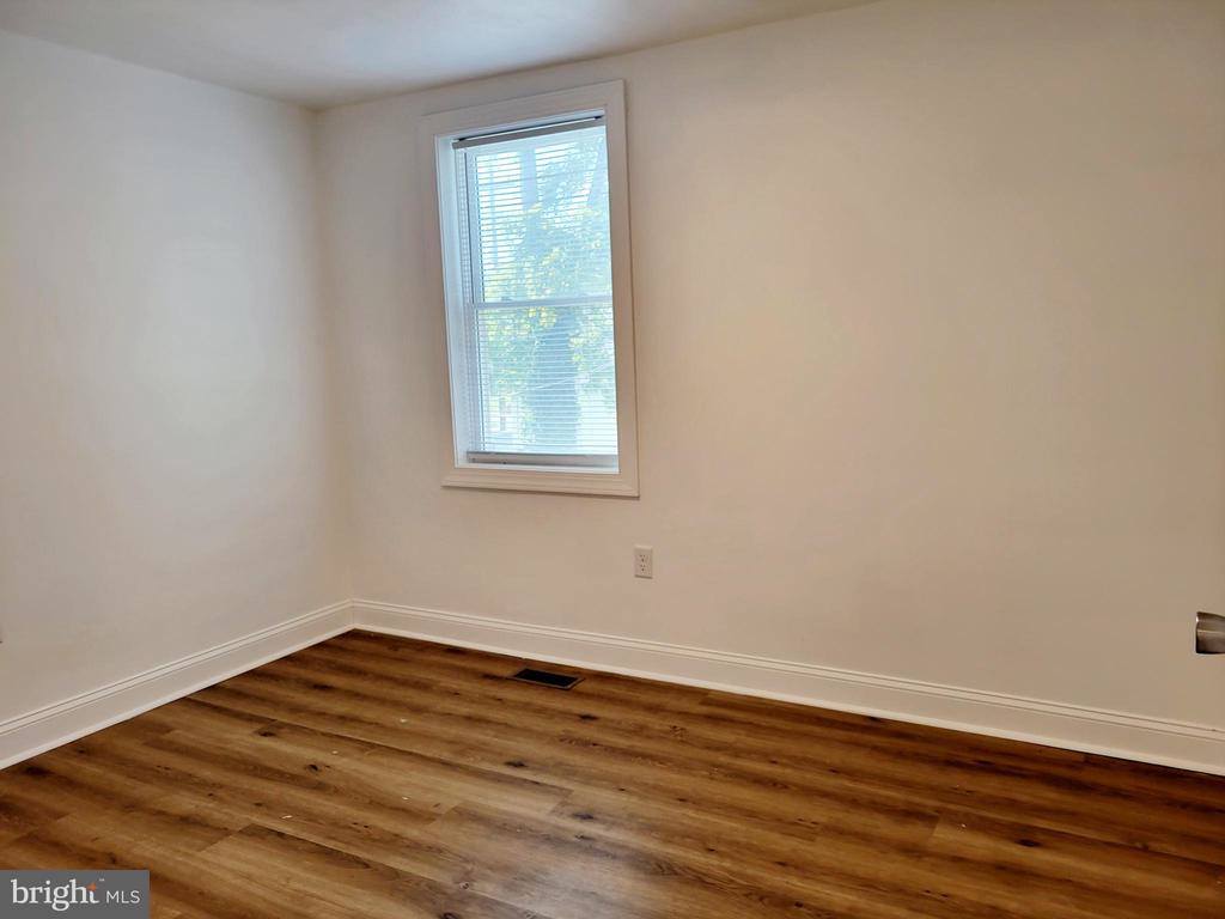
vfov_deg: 53.1
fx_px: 920
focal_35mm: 26
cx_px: 612
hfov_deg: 67.3
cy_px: 460
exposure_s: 1/120
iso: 80
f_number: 1.8
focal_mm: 5.4
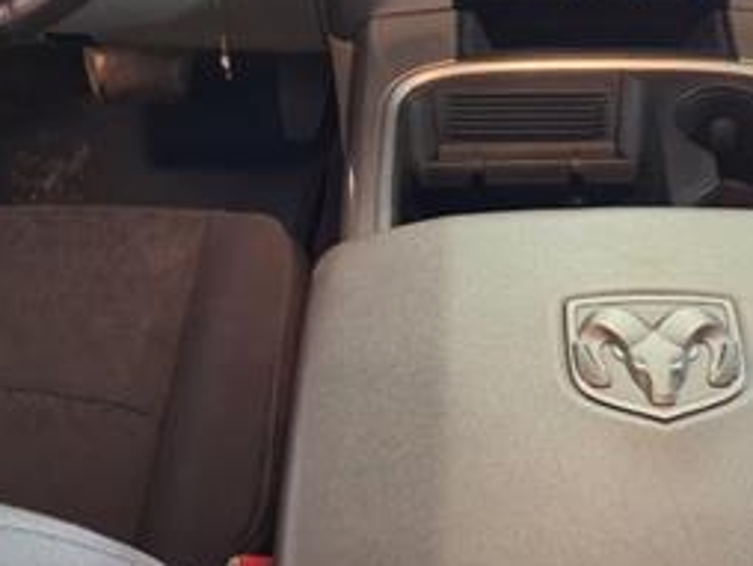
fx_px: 1481
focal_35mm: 68
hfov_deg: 28.2
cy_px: 127
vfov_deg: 21.4
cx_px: 534
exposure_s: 1/20
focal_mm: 3.58
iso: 500
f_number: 1.9
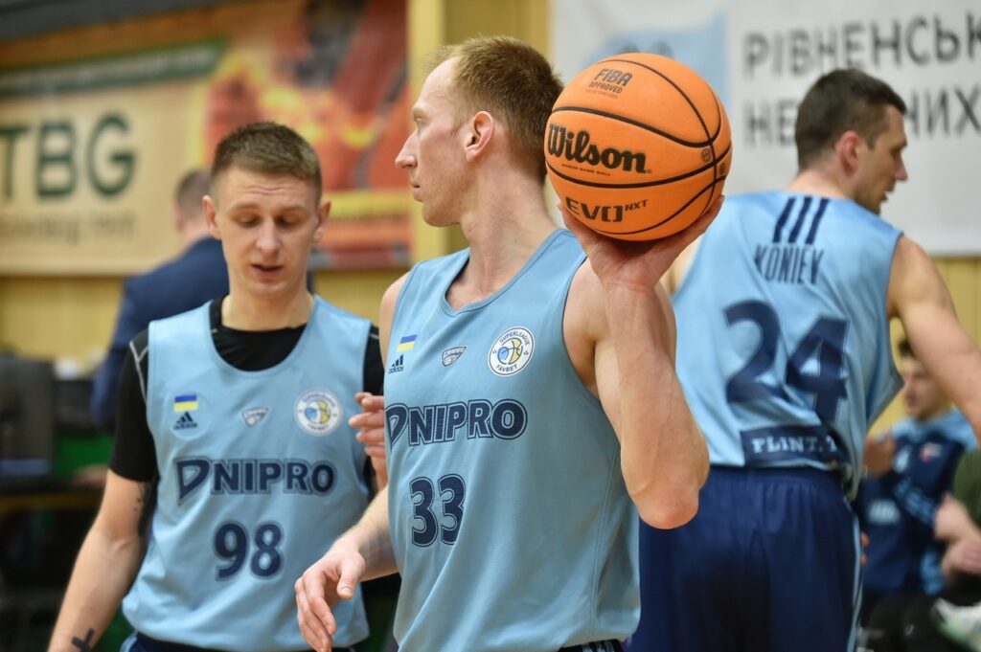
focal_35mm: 135
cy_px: 326
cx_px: 490
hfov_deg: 15.2
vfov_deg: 10.1
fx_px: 3676
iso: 2500
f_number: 4
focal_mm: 135
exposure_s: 1/1000
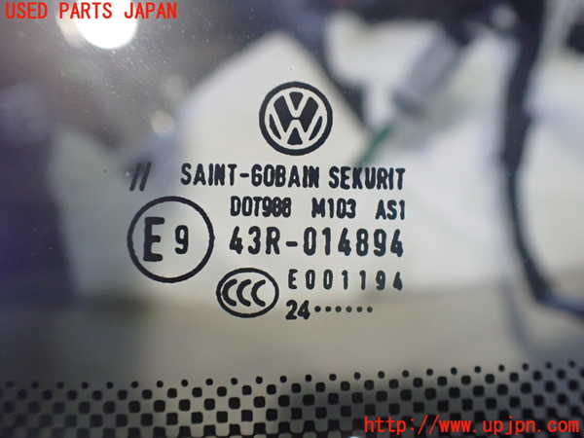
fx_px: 506
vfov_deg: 46.8
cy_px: 219
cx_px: 292
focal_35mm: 30
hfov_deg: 60.0
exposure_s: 1/100
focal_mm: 5.4
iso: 800
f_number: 2.3
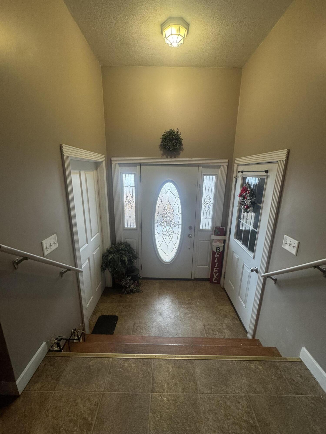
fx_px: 176
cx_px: 163
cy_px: 217
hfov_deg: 85.7
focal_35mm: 14
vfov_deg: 102.1
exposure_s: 1/60
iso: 200
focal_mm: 2.22
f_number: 2.2
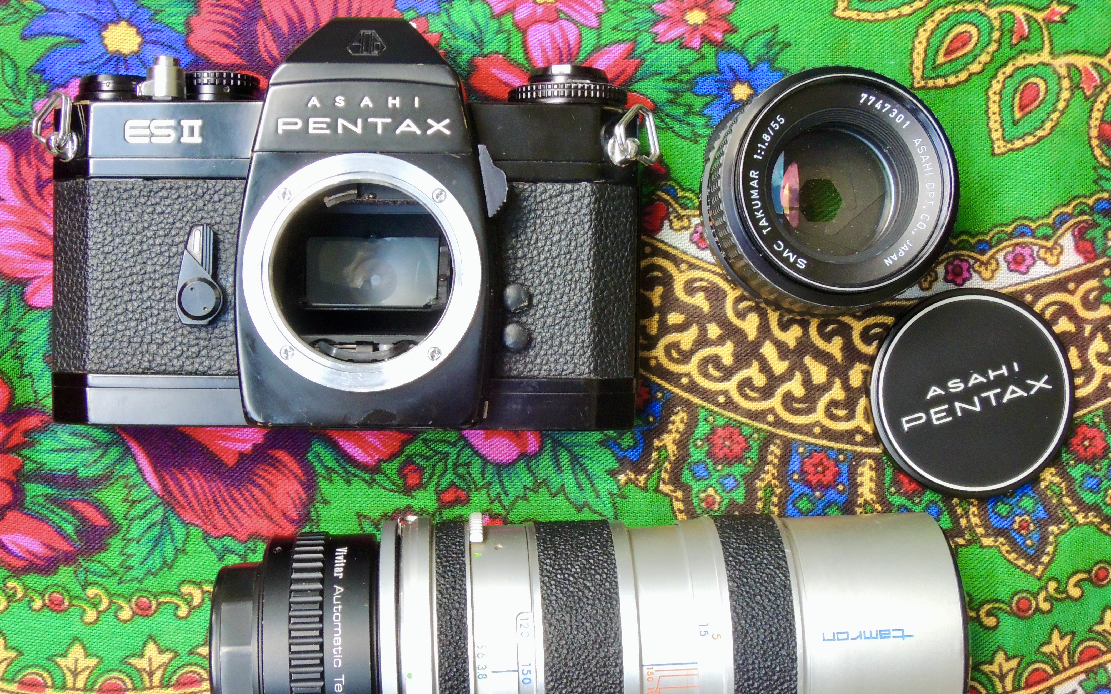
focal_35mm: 55
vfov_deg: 23.5
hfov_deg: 36.9
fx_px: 1665
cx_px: 554
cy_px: 396
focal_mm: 9
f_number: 7.4
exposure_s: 1/25
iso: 400
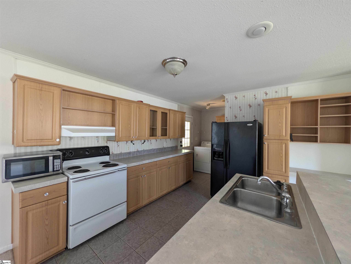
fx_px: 122
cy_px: 132
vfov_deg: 94.6
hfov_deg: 110.5
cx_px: 176
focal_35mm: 12
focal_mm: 2.02
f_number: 1.7
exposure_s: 1/15
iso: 80
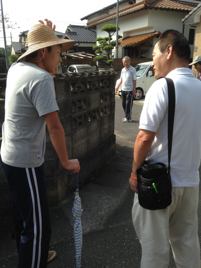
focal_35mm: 33
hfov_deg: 42.9
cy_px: 134
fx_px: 255
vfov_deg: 55.4
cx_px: 100
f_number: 2.4
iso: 50
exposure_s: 1/786
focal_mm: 4.12
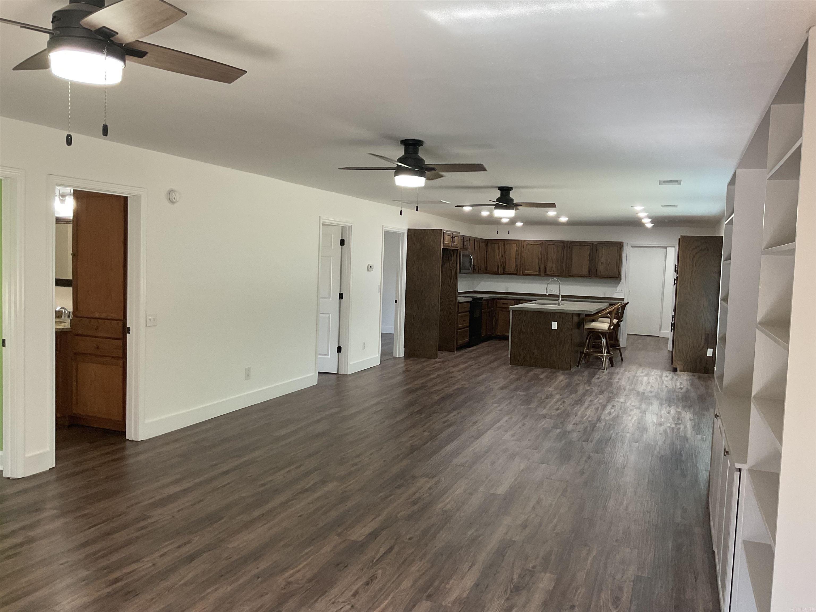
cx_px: 408
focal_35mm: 29
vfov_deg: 48.2
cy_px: 306
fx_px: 684
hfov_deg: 61.7
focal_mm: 3
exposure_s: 1/60
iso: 64
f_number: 1.8
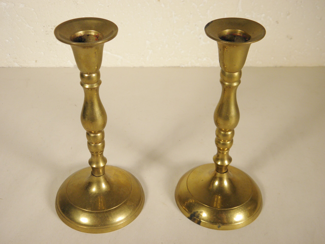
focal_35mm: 44
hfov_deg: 42.9
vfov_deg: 32.9
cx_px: 162
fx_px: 413
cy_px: 122
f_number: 3.9
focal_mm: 7.9
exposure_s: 1/100
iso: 100
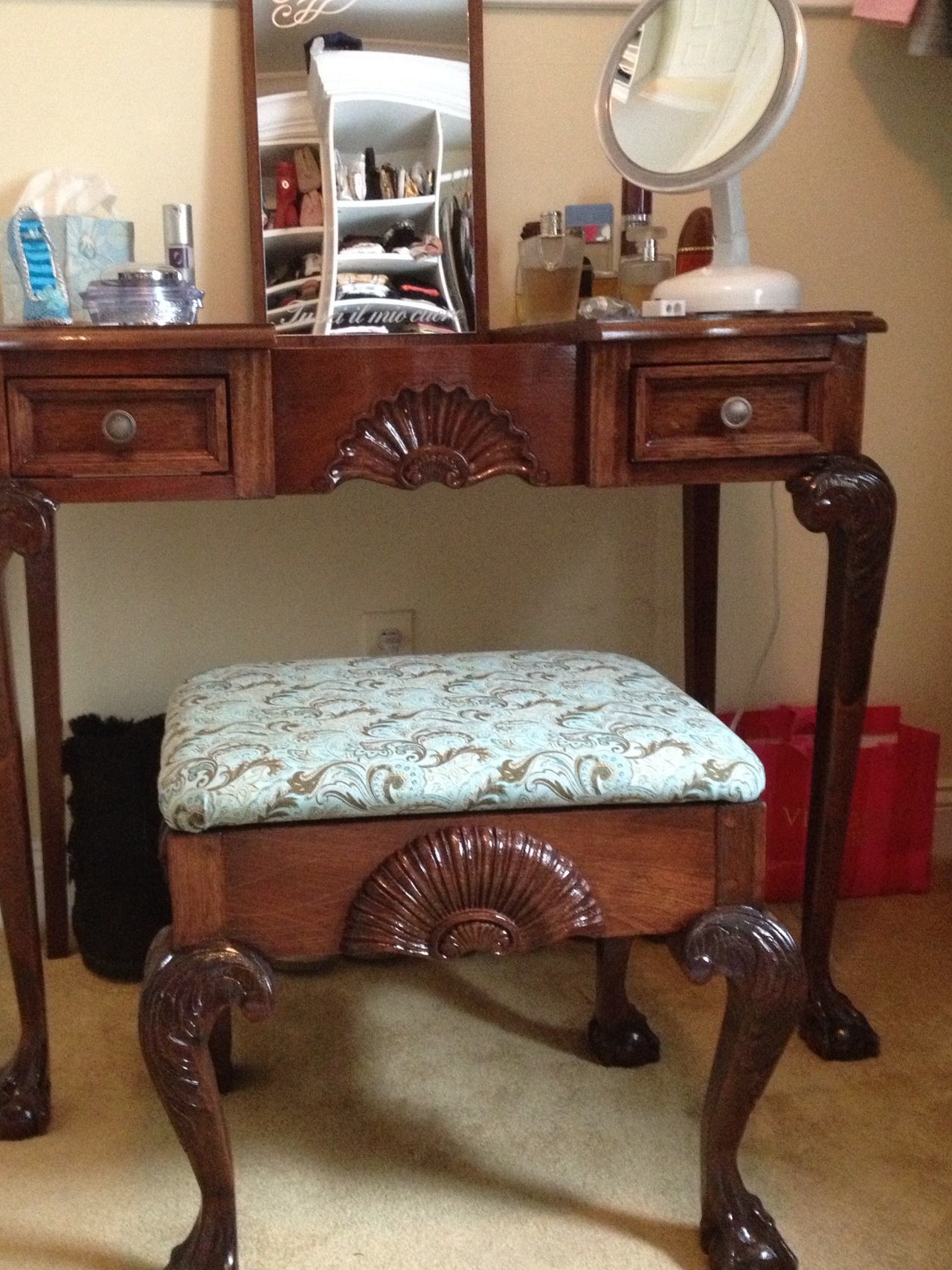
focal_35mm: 42
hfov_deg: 34.3
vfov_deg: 44.8
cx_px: 399
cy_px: 614
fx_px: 1540
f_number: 2.4
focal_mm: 4.28
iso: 500
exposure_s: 1/15
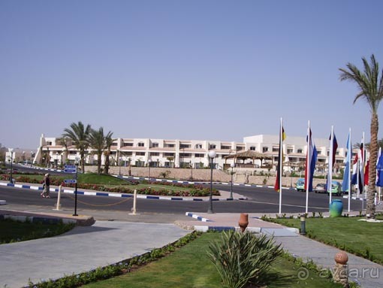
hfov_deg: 45.8
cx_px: 192
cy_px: 144
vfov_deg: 35.2
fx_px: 454
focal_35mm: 41
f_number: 4.6
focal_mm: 6.8
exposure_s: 1/1000
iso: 80
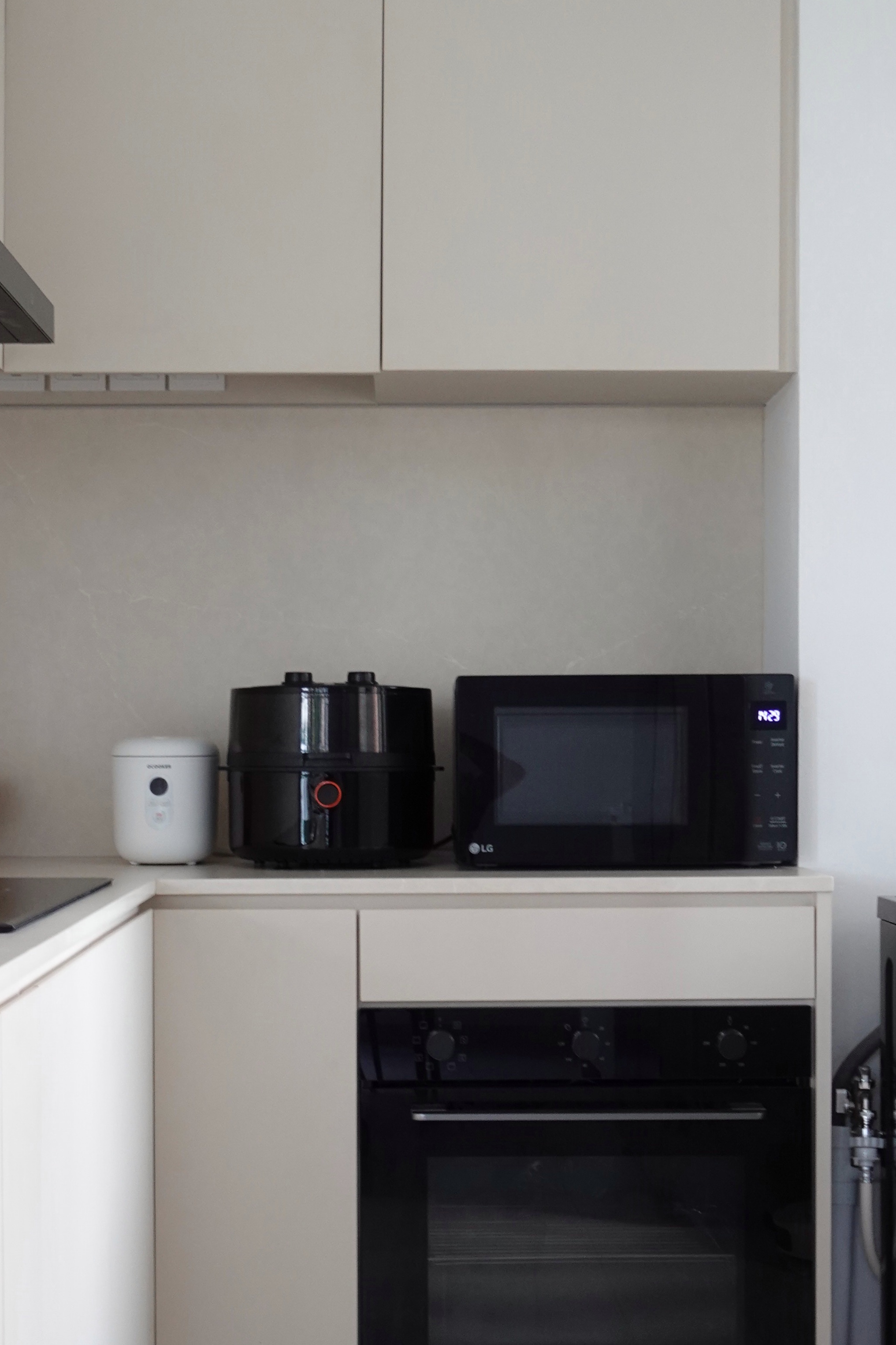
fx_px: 2277
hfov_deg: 22.2
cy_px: 705
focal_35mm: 61
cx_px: 383
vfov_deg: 32.9
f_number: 2.8
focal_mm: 13.24
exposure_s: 1/40
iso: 400
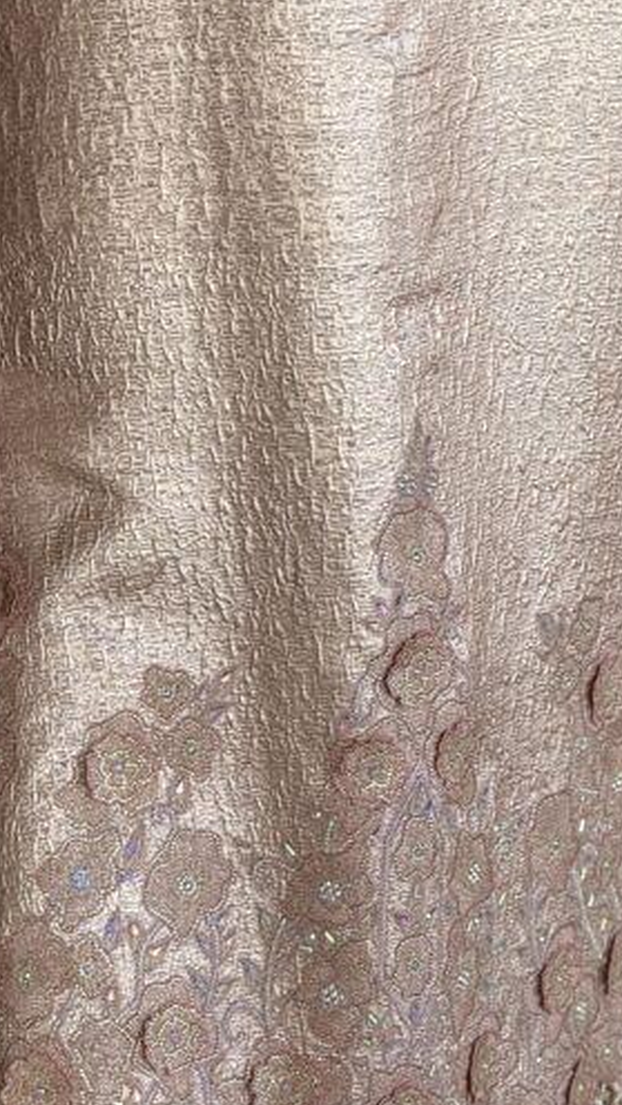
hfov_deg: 5.8
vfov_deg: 10.2
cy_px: 724
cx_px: 319
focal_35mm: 211
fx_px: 6187
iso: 50
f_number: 2.8
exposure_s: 1/180
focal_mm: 15.66
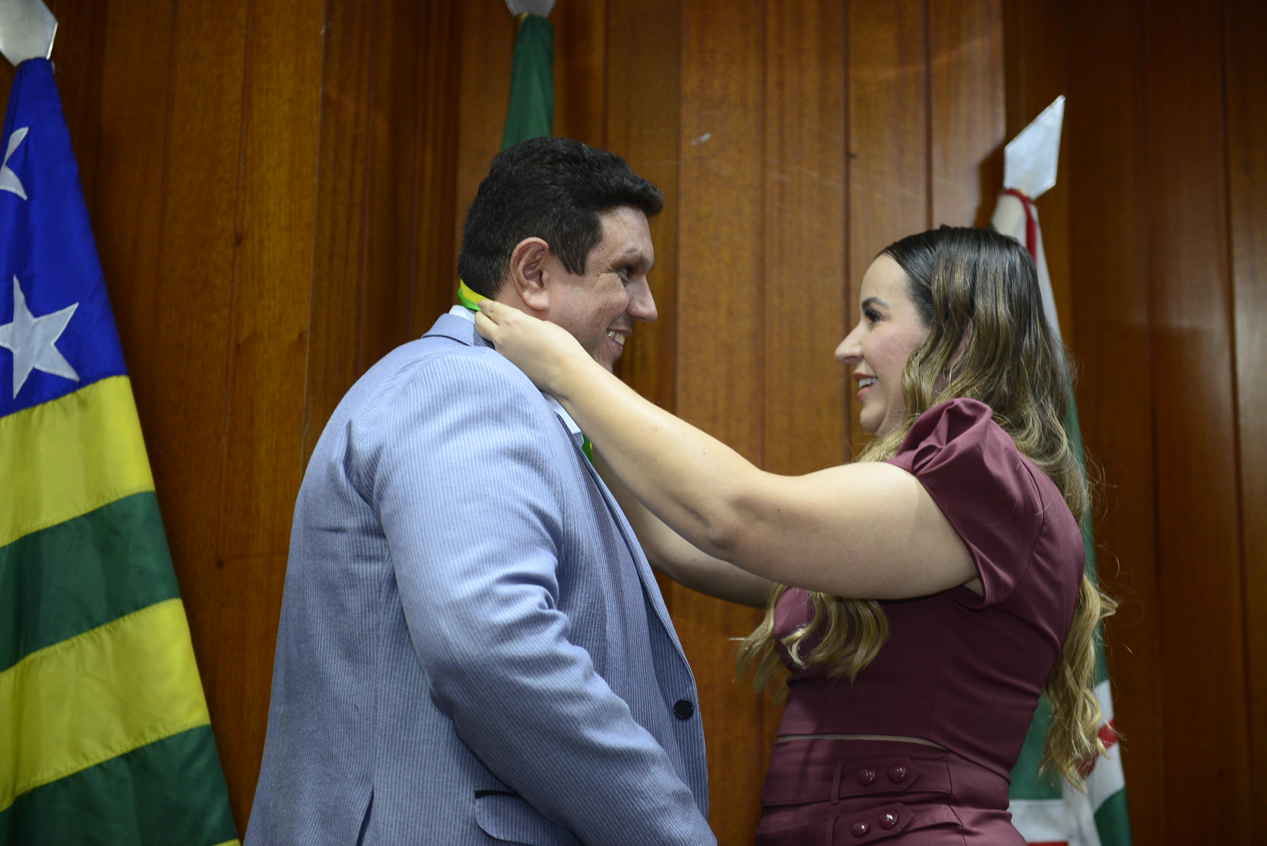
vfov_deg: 19.5
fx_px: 2464
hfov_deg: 28.8
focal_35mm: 70
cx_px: 634
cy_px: 423
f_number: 3.2
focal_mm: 70
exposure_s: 1/125
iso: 2000
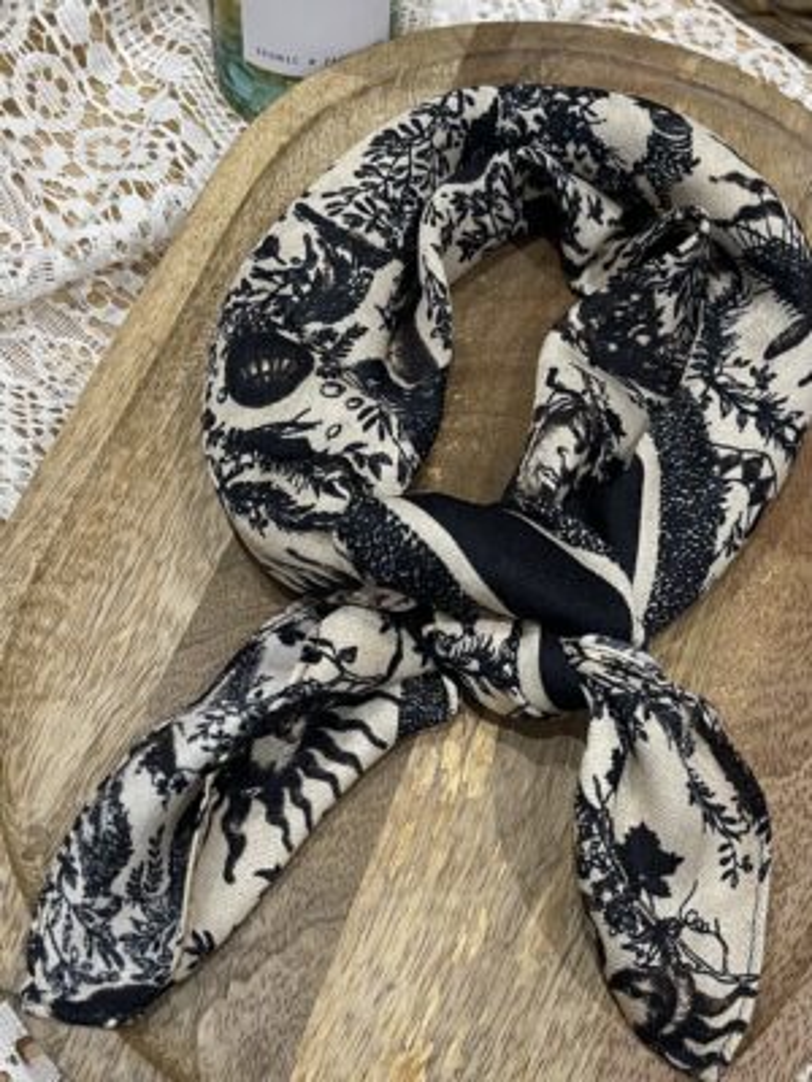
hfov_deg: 54.9
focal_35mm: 25
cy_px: 541
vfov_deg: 69.4
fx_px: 782
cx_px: 406
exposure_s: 1/50
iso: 80
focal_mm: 5.1
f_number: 1.6
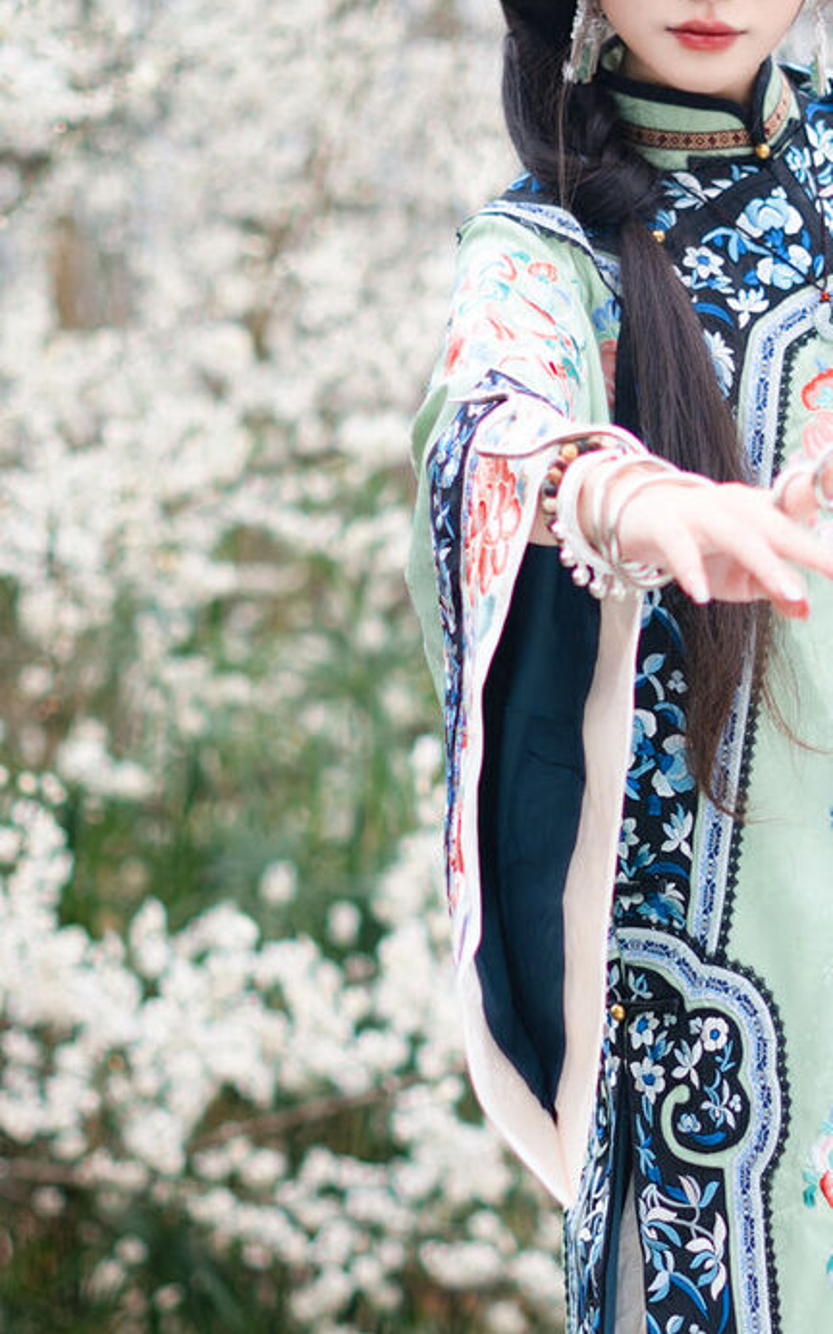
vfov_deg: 18.0
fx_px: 4217
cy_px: 510
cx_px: 812
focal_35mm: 116
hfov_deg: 11.2
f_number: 1.8
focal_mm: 50
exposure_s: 1/640
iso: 125
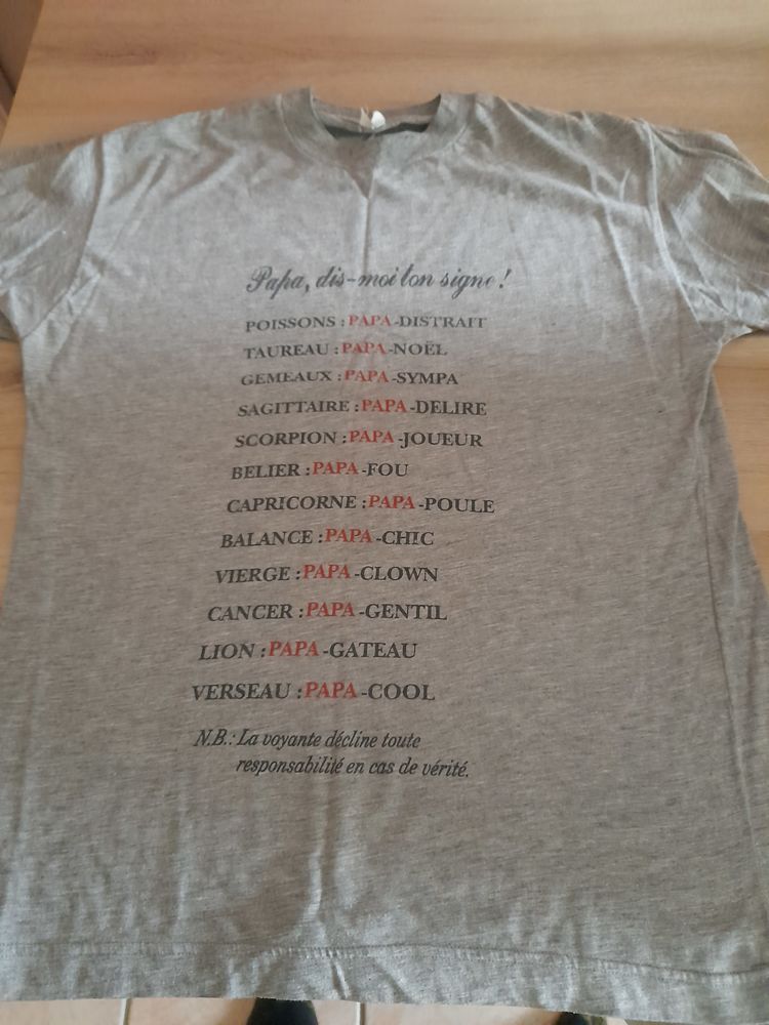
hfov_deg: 54.9
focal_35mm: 25
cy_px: 512
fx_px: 741
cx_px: 384
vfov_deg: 69.4
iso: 1000
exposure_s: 1/20
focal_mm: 4.6
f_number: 2
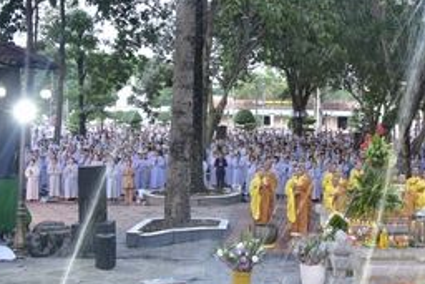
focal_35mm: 61
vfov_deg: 22.3
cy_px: 131
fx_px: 721
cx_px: 247
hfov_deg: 32.8
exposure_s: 1/40
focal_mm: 24
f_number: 4
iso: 1000
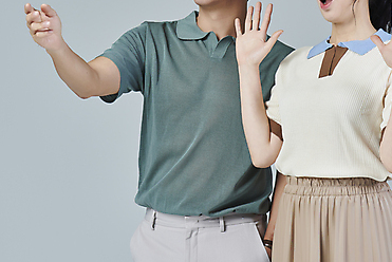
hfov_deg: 11.3
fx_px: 1972
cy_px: 61
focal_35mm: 181
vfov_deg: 7.6
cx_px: 141
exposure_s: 1/125
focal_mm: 112
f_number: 14
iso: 100
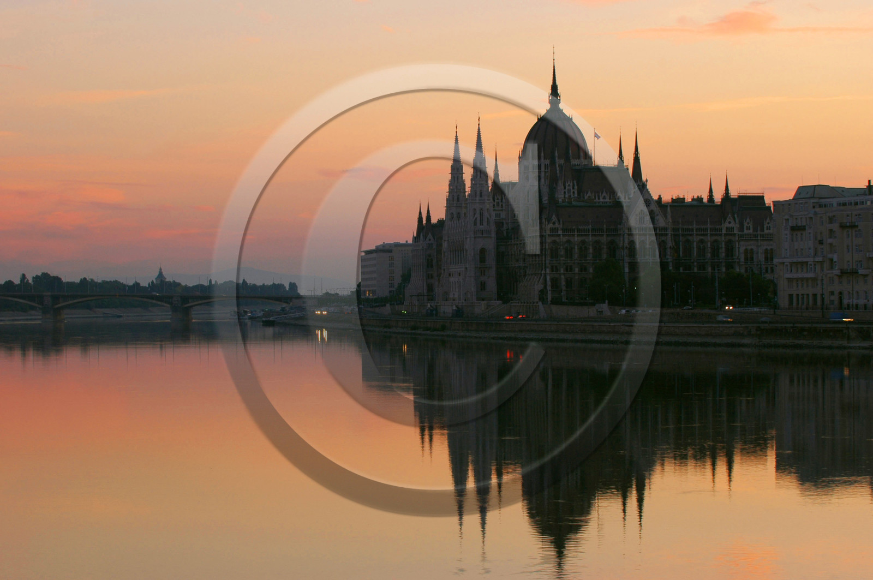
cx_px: 436
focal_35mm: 105
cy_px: 290
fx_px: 2543
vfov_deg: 13.0
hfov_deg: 19.5
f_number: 7.1
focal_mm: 70
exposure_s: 1/8
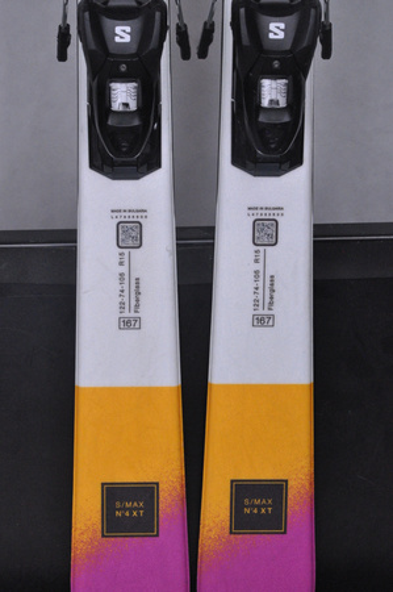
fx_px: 2092
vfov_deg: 16.1
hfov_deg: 10.7
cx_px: 196
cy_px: 296
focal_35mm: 128
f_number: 9.5
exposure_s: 1/125
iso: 3200
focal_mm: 85
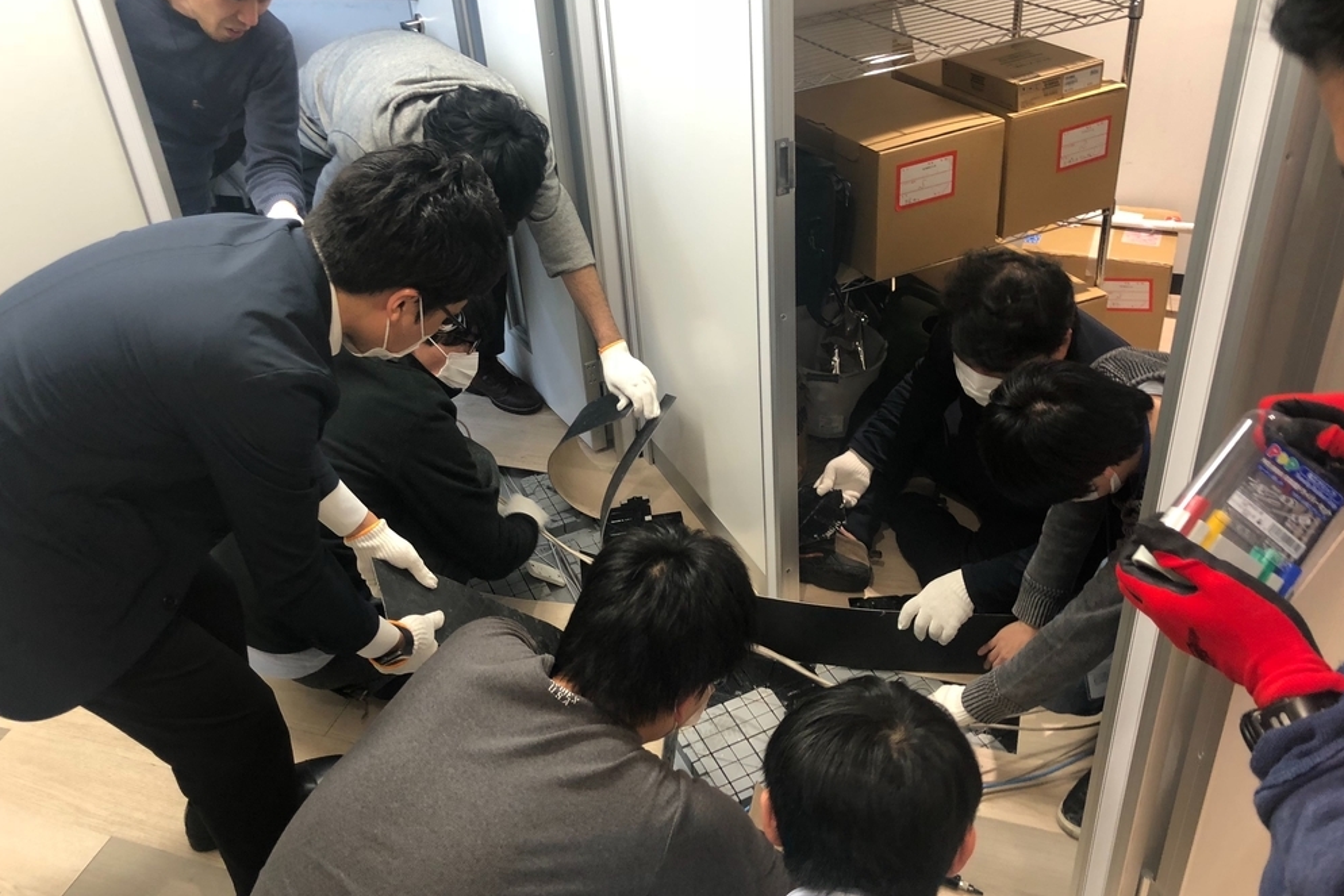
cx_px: 684
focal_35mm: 30
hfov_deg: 61.9
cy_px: 399
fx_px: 1120
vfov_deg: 43.6
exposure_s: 1/17
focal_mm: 4
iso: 40
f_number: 1.8
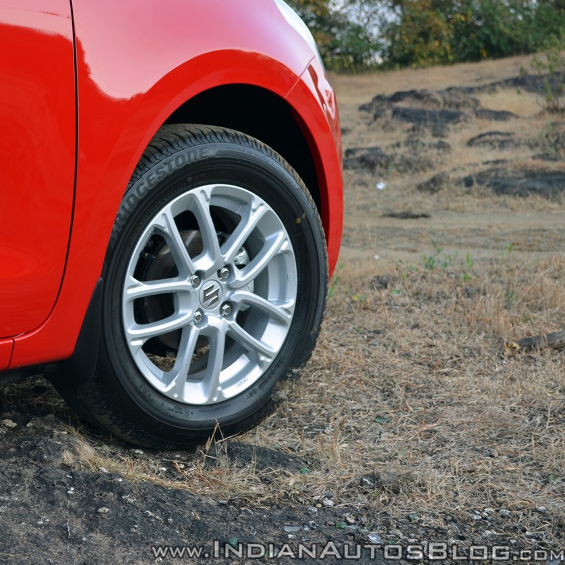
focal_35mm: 70
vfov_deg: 24.7
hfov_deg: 24.4
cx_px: 142
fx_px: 1293
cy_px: 280
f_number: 6.3
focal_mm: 36
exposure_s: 1/160
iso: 200
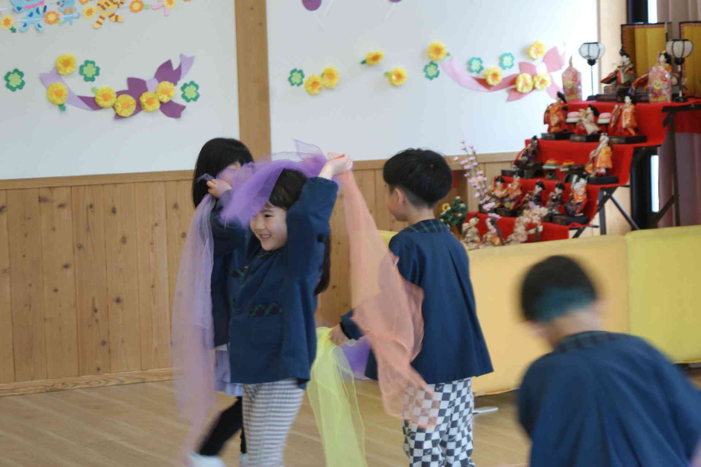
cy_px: 234
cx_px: 350
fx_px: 2336
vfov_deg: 11.4
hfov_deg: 17.1
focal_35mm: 120
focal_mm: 80
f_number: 5.6
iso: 400
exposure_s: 1/30
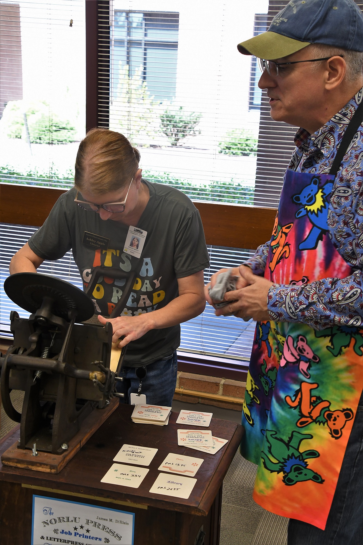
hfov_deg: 28.1
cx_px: 182
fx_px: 726
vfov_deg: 41.1
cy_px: 272
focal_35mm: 48
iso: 640
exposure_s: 1/50
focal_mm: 32
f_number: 6.3
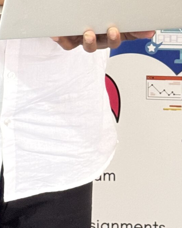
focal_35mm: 179
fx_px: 1205
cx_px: 39
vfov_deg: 10.7
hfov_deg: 8.6
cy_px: -13
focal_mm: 6.76
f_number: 1.78
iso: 250
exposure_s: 1/33
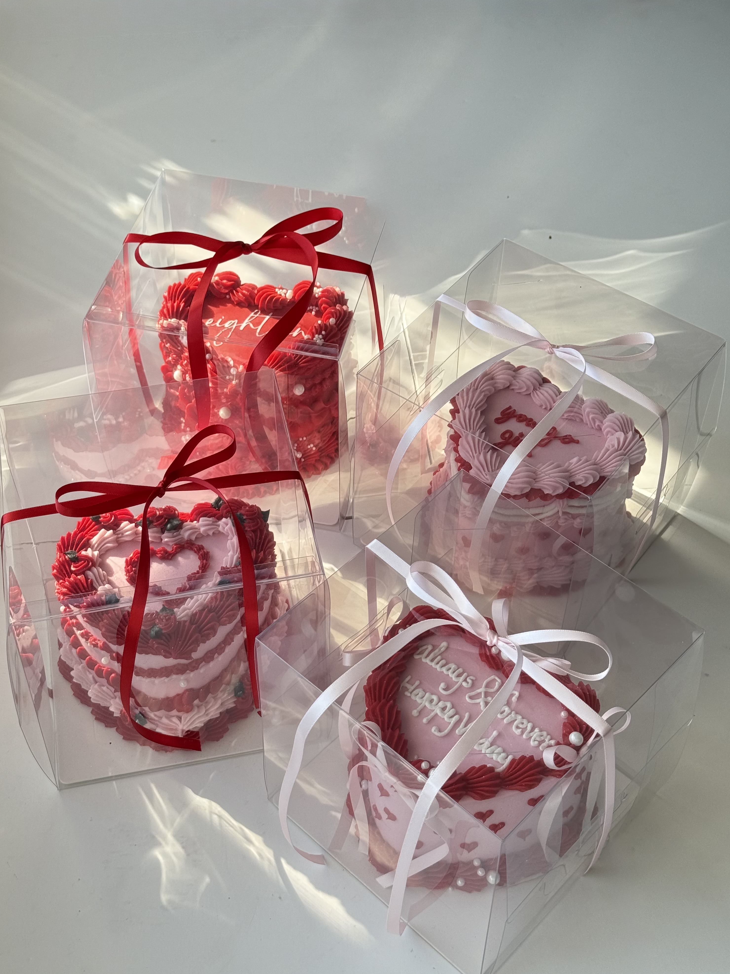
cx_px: 369
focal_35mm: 49
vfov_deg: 38.9
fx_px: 1378
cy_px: 491
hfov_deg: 29.7
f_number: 1.78
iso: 80
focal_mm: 6.76
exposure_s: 1/342
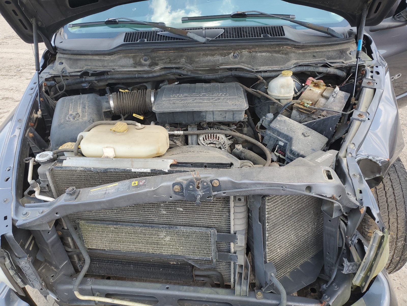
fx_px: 306
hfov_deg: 67.3
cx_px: 204
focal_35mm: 26
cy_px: 153
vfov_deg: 53.1
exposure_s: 1/526
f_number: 1.5
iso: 50
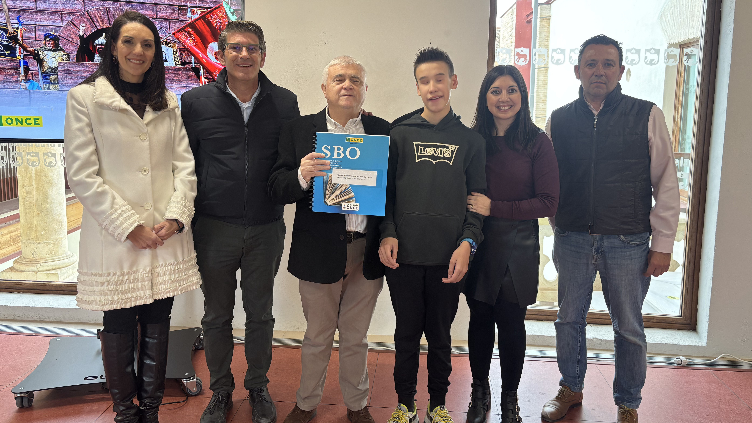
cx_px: 372
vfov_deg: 40.0
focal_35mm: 29
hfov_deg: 66.1
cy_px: 174
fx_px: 578
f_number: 1.6
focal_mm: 5.96
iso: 100
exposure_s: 1/100
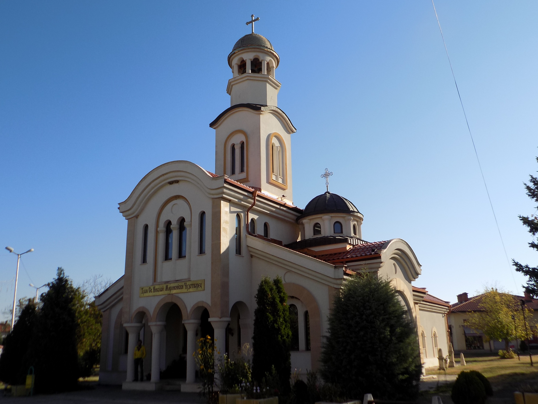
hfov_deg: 60.0
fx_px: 466
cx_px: 269
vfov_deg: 46.8
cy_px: 202
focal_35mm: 30
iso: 80
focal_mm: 5.3
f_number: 3.3
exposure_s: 1/800
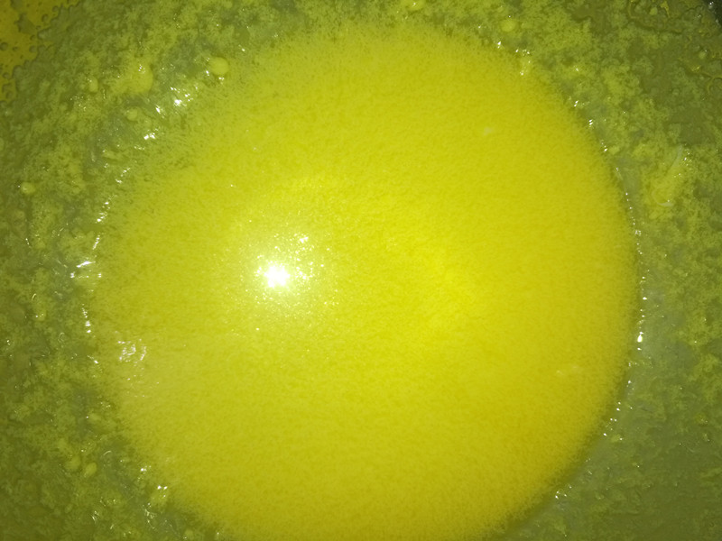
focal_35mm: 27
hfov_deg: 65.3
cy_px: 270
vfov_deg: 51.4
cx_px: 361
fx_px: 563
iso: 100
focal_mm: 4.04
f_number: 2
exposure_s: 1/33.3
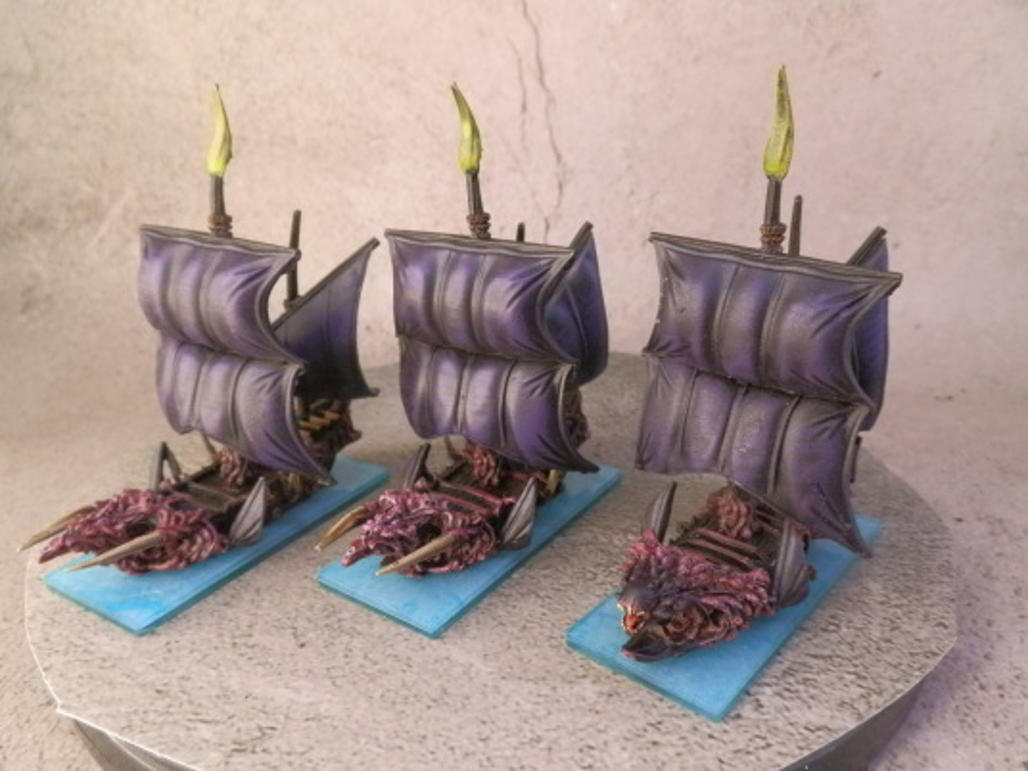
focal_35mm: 28
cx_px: 514
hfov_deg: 63.4
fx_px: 832
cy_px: 386
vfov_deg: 49.7
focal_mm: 5
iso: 400
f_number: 3.1
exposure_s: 1/100
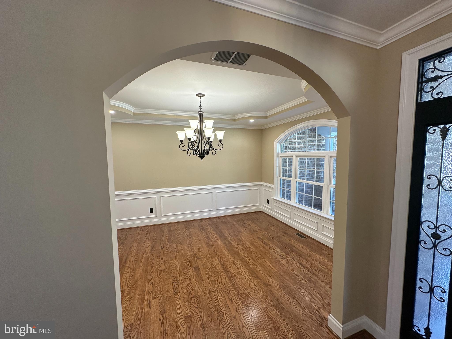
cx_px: 226
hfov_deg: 102.1
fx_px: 183
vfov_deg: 85.7
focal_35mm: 14
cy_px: 170
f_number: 2.2
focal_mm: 2.22
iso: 125
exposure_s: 1/120
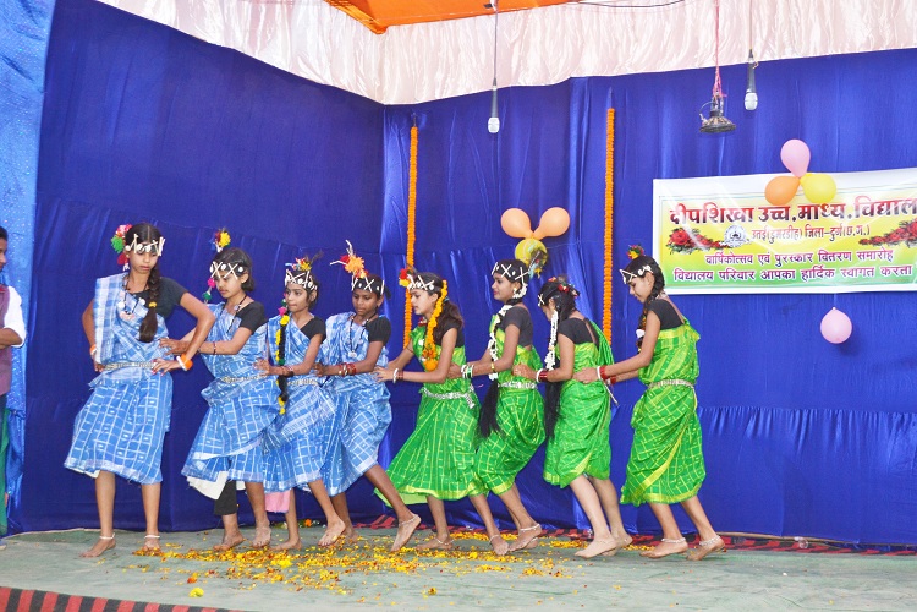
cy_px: 306
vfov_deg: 25.8
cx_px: 458
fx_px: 1337
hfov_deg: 37.9
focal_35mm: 52
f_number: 5.6
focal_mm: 35
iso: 400
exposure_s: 1/160
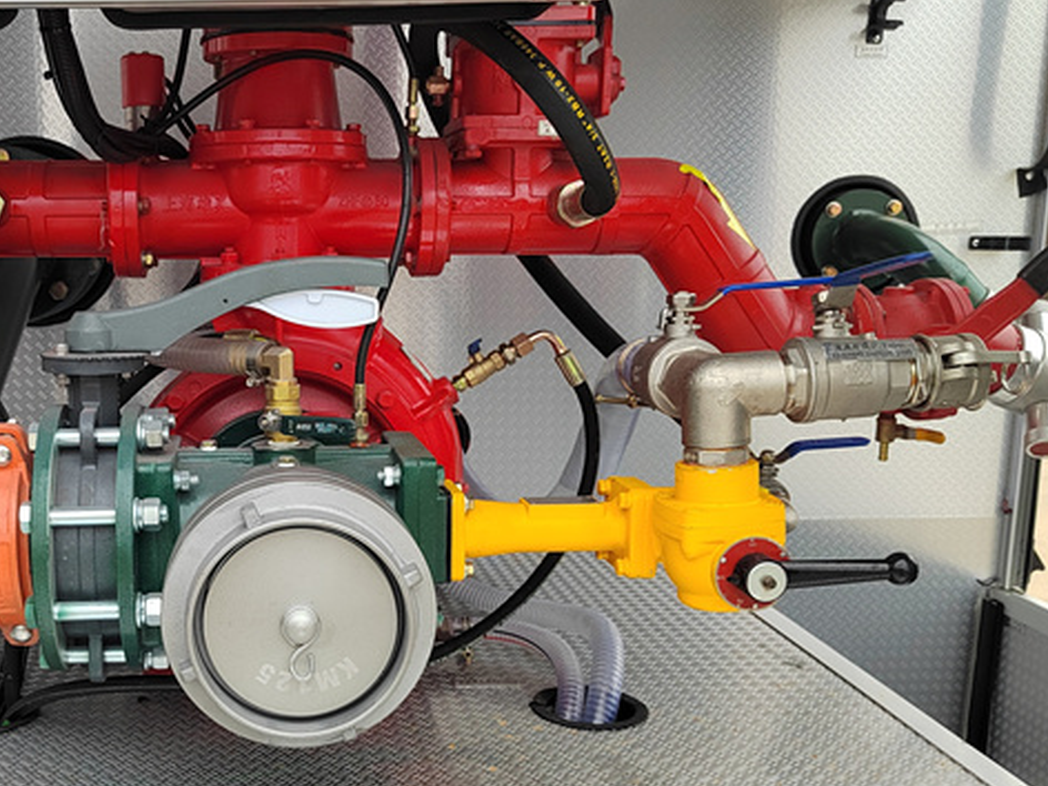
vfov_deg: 36.7
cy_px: 462
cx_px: 266
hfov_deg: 46.2
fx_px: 1181
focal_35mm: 39
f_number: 1.9
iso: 347
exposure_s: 1/850
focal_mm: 5.52
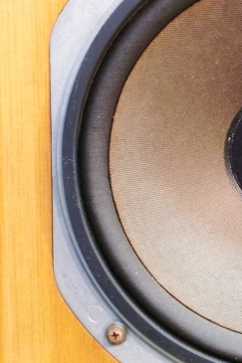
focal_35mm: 144
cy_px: 155
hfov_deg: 9.4
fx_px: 1453
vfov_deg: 14.3
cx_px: 300
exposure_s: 1/8
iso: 400
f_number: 4.6
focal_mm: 13.9
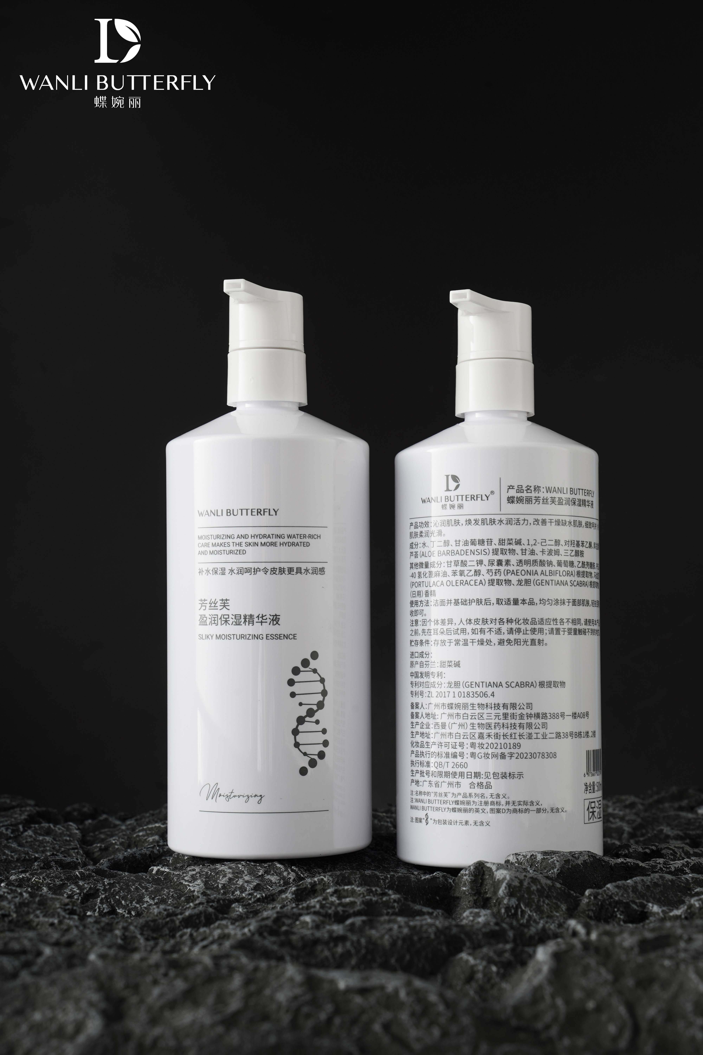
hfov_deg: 20.0
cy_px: 528
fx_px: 1992
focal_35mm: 68
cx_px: 352
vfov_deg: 29.7
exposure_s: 1/125
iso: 100
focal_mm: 68
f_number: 13
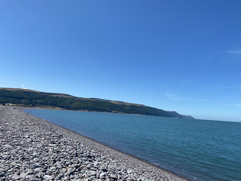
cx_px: 120
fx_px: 181
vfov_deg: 53.1
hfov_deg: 67.3
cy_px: 90
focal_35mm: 26
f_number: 1.8
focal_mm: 4.25
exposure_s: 1/3497
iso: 32
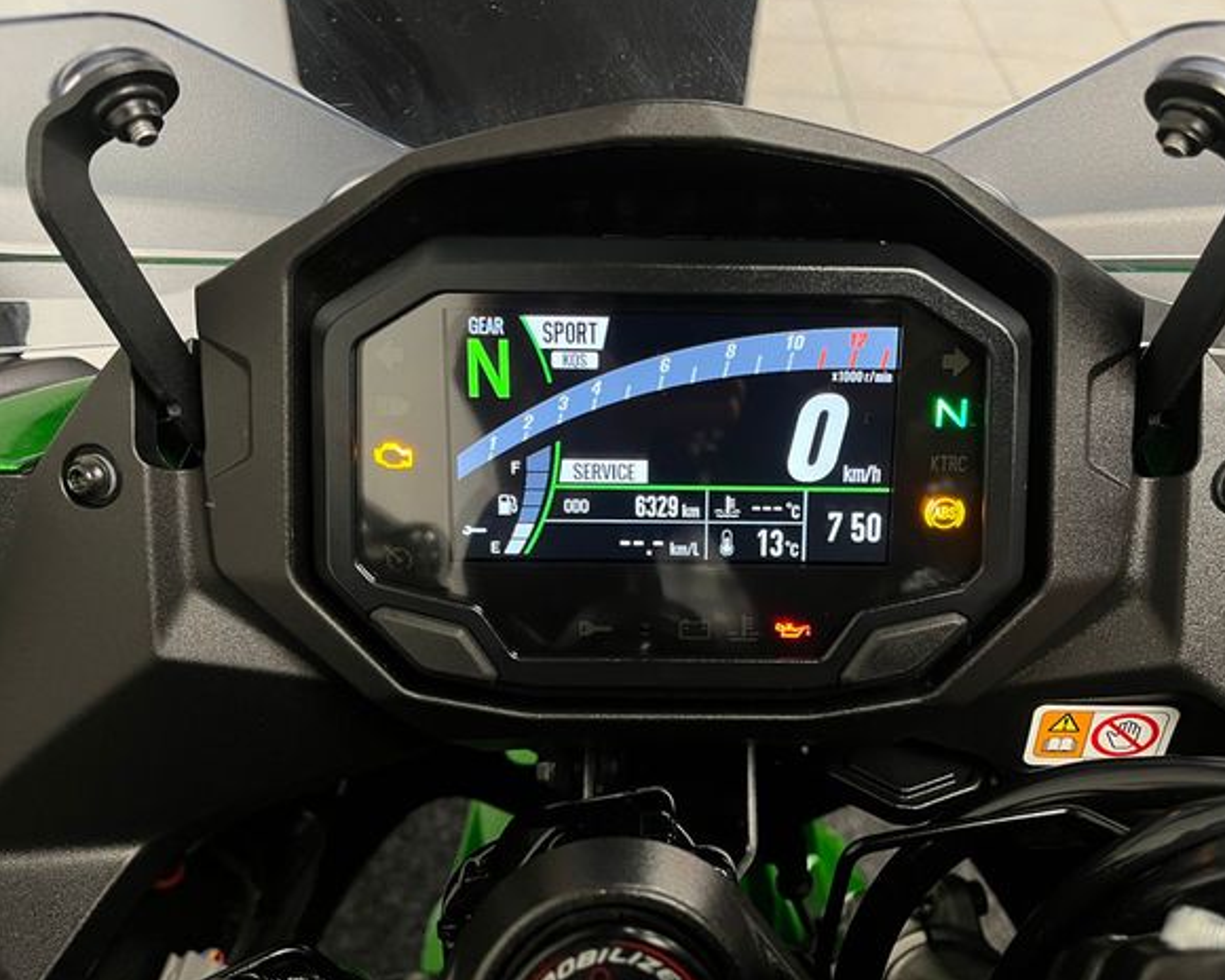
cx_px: 674
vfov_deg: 51.5
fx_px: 1015
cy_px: 477
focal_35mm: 28
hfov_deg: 62.1
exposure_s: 1/60
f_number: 1.6
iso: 400
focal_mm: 5.1
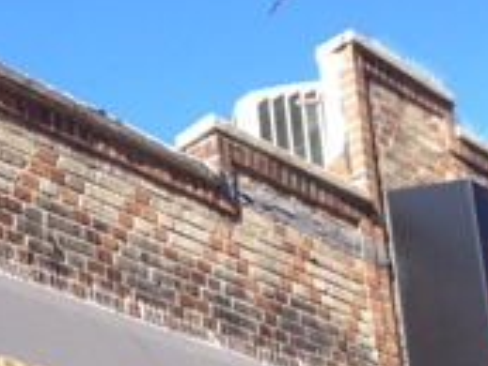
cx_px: 147
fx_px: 1608
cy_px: 494
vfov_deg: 12.5
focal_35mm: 114
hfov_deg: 17.2
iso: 50
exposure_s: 1/502
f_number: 2.4
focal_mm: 4.28
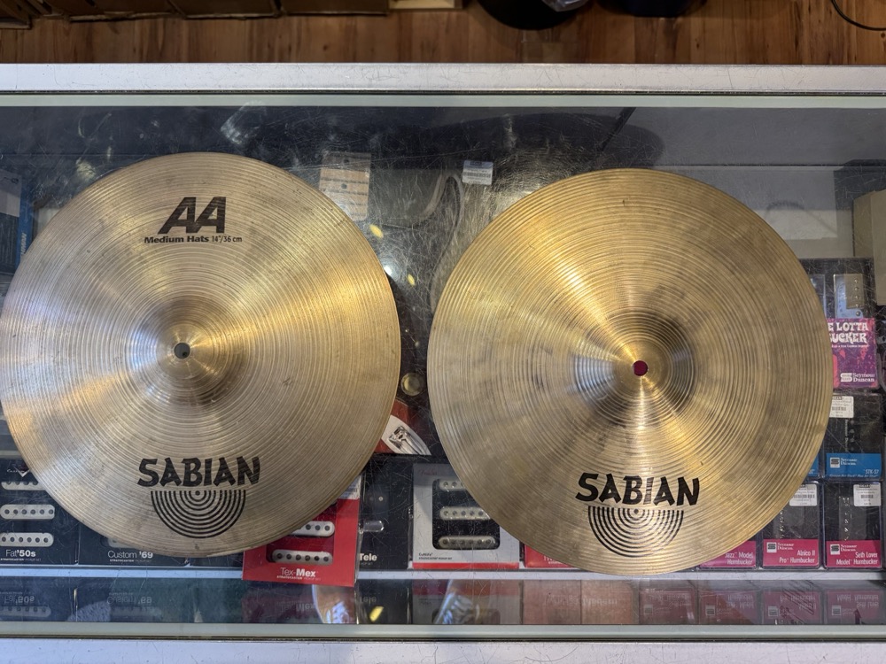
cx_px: 443
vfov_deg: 56.8
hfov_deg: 71.6
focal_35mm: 24
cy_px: 332
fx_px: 614
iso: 200
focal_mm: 6.76
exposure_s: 1/120
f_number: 1.78
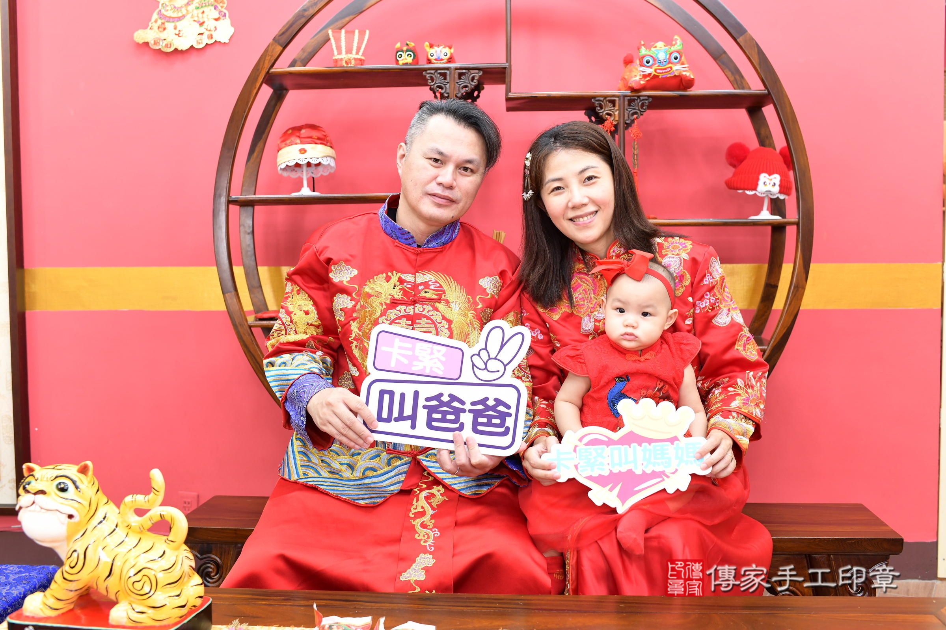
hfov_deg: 54.4
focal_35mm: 35
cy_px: 315
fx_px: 920
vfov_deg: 37.9
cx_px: 473
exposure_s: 1/200
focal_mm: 35
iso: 1000
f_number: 4.5
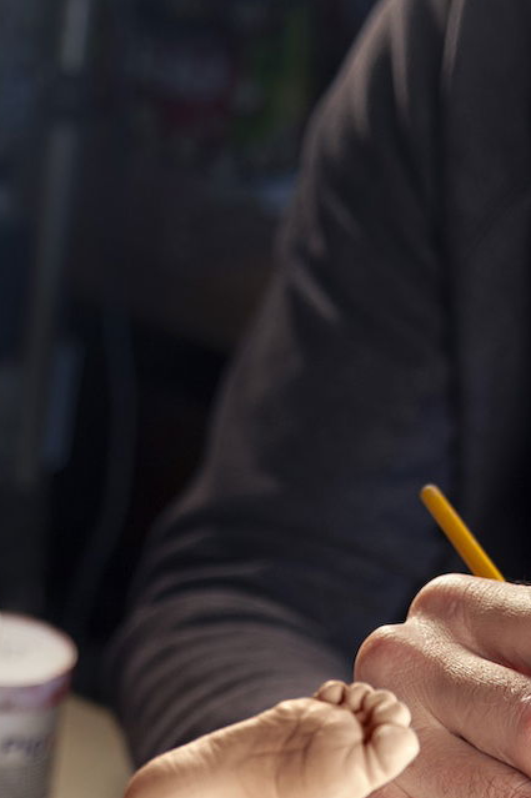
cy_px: 1096
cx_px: 435
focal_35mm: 97
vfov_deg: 19.1
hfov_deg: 14.0
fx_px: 2149
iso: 200
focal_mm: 31
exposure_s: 1/60
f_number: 2.8
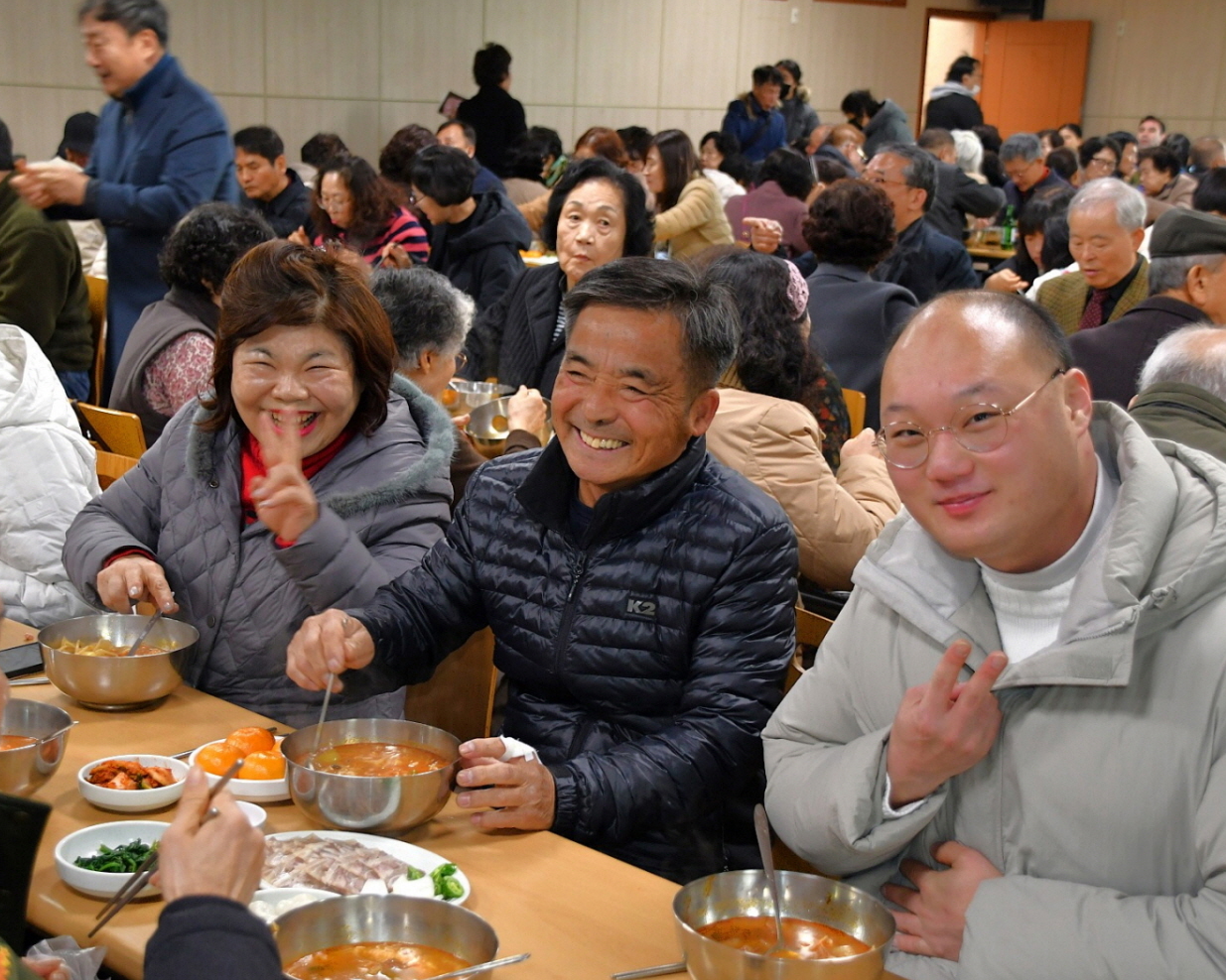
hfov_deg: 38.0
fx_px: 1778
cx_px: 602
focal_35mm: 49
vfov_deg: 30.8
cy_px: 492
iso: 900
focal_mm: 29
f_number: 4
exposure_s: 1/60
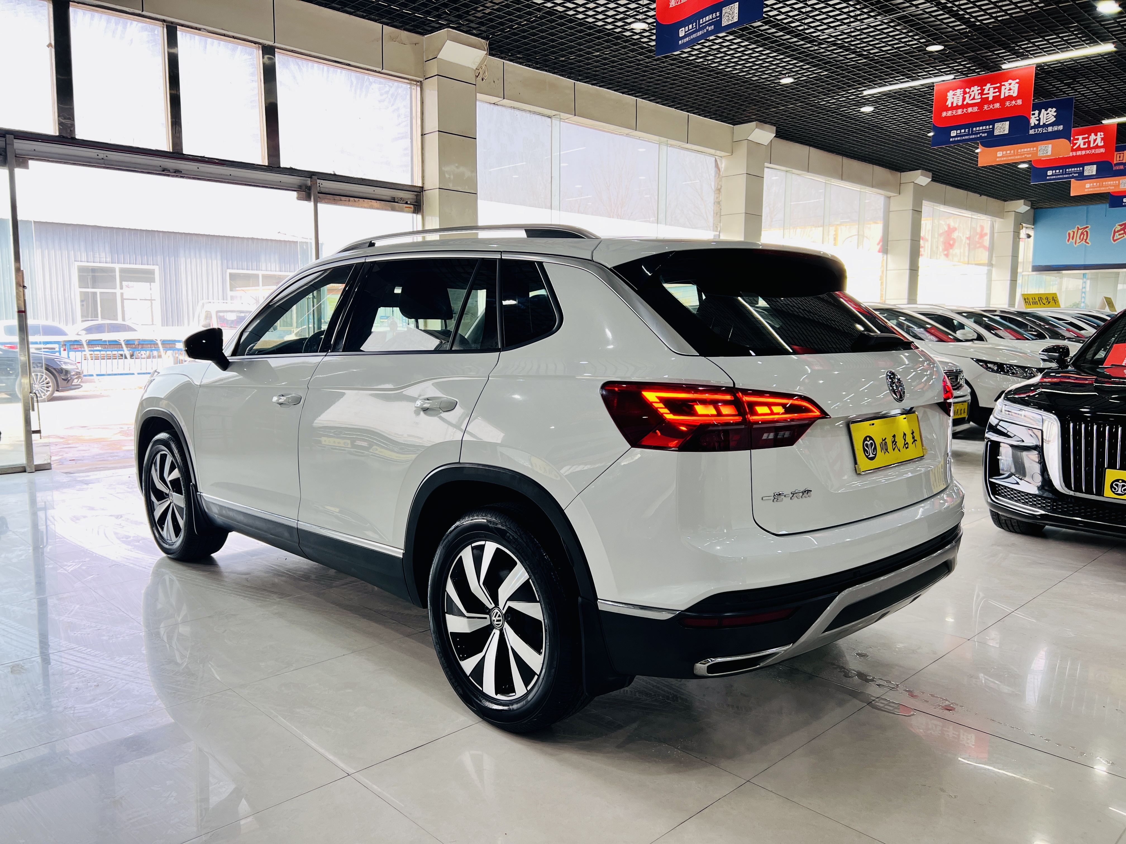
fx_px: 846
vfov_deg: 53.1
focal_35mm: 26
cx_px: 563
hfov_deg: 67.3
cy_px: 422
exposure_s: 1/121
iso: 80
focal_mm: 5.7
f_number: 1.5
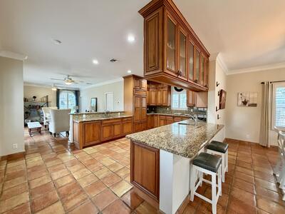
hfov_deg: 102.1
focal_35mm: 14
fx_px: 115
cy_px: 107
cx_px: 142
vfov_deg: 85.7
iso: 400
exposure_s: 1/60
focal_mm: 2.22
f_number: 2.2
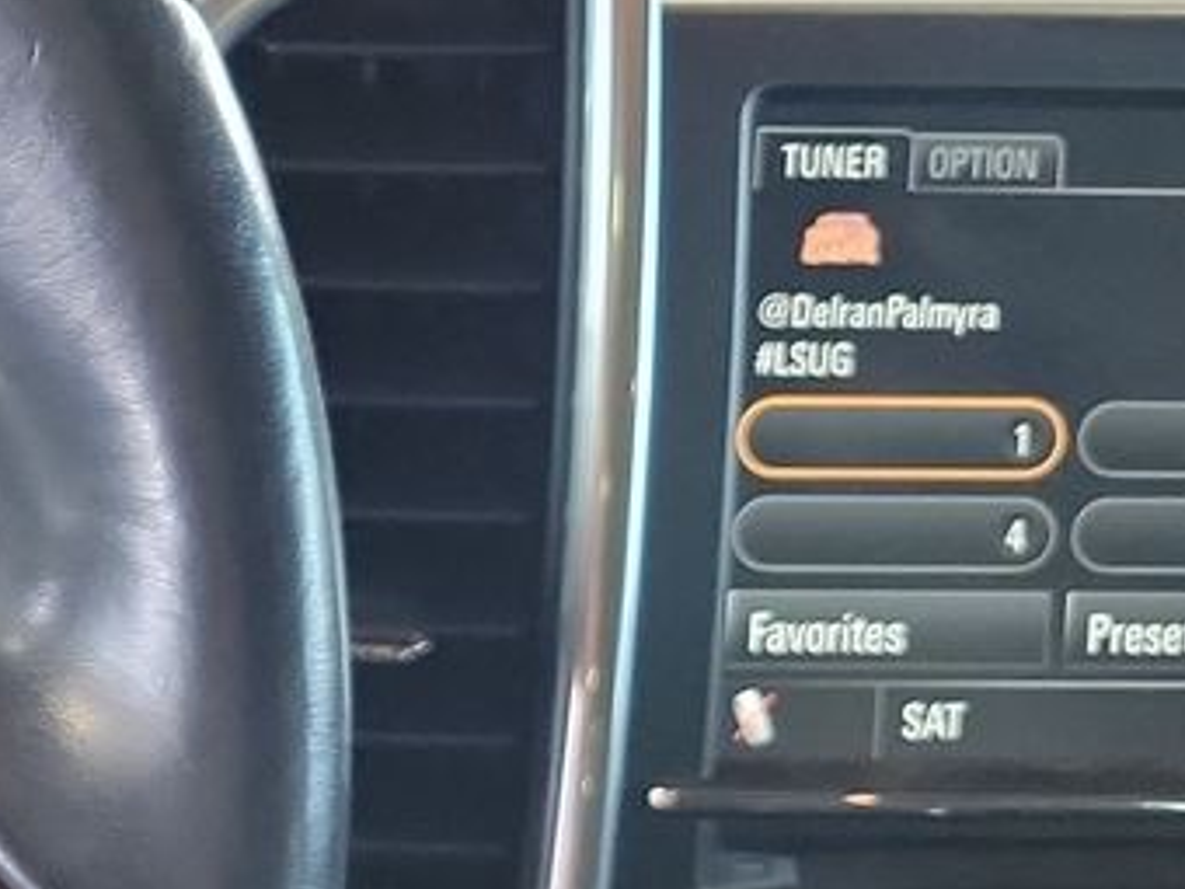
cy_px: 614
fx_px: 3868
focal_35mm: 113
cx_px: -1523
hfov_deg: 13.5
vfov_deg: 13.1
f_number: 1.8
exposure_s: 1/59
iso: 734
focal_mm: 6.7
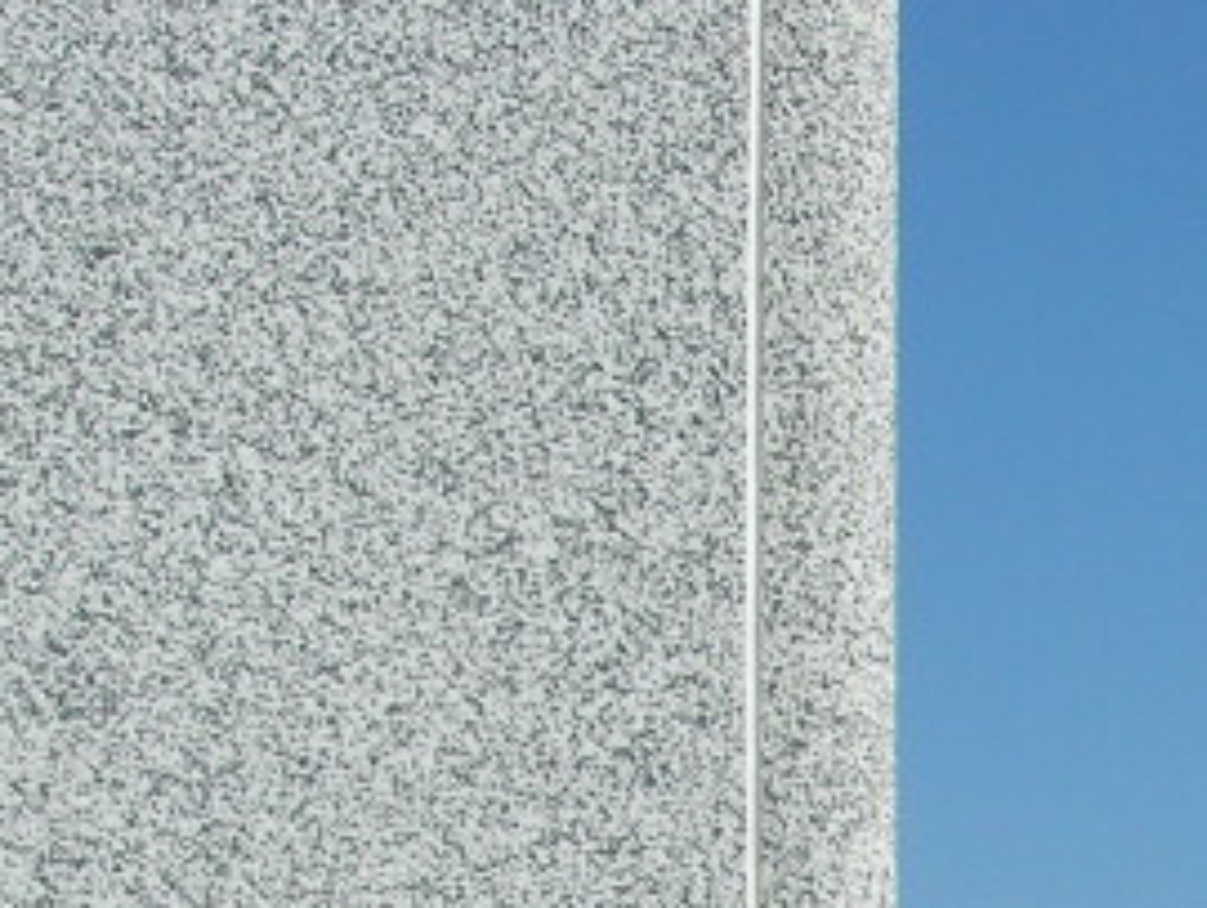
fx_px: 5025
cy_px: 1610
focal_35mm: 144
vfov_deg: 9.8
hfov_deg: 12.7
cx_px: 2003
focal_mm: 7.8
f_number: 4.8
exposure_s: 1/812
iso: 64
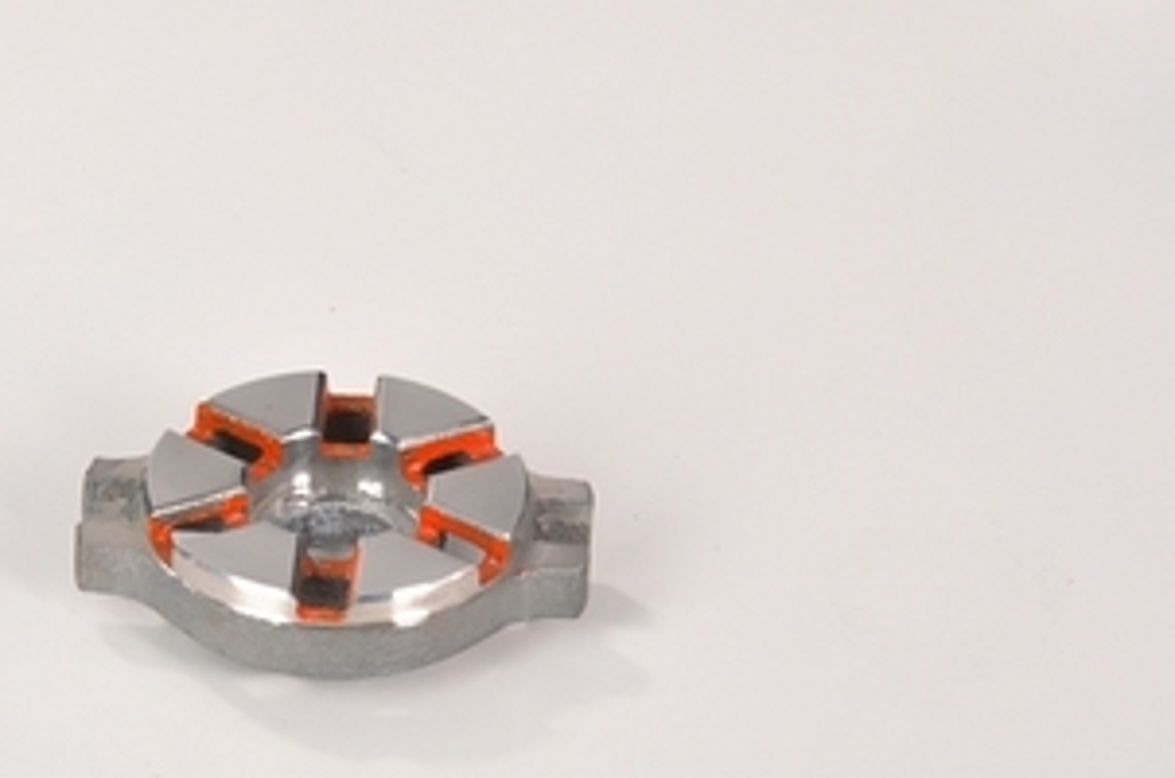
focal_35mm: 261
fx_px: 8495
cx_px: 233
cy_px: 545
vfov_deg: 5.2
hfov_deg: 7.9
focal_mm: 105
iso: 200
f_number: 13
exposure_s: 1/125
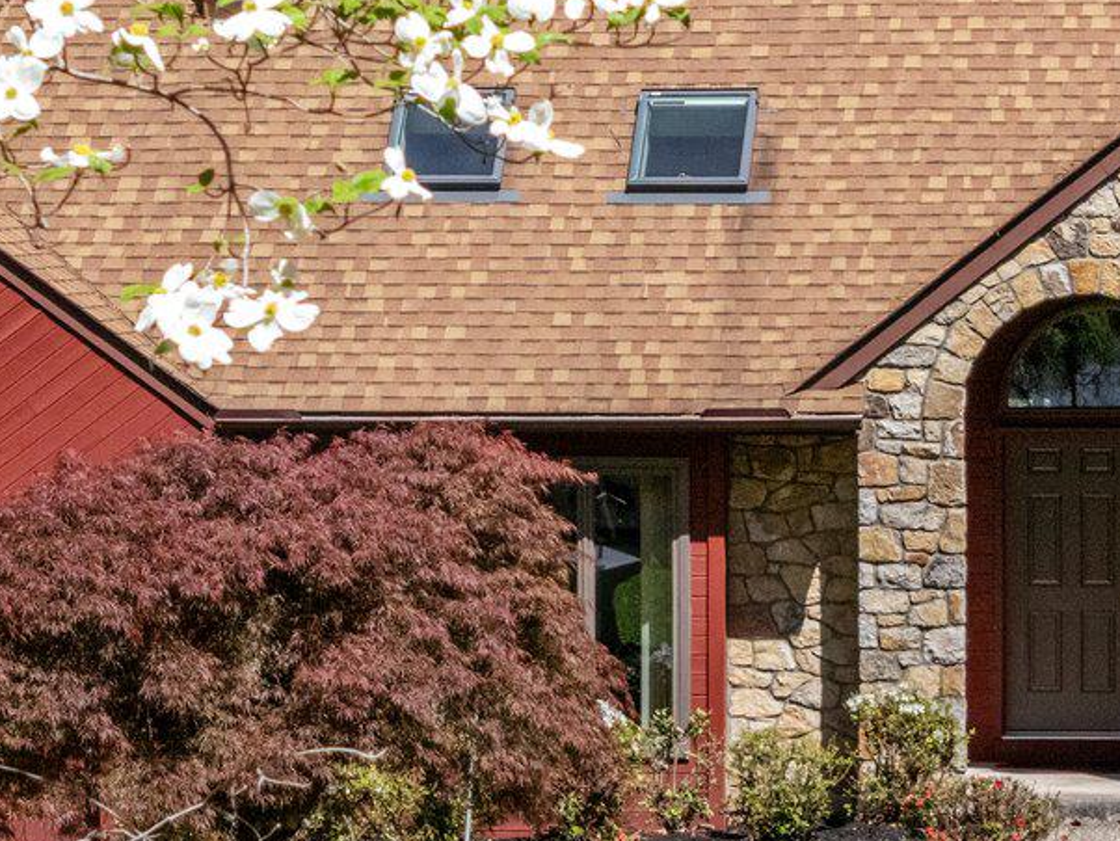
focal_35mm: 238
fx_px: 7704
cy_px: 465
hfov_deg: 8.3
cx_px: 912
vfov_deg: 6.2
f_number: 2.8
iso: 200
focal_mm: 19.35
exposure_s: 1/2500
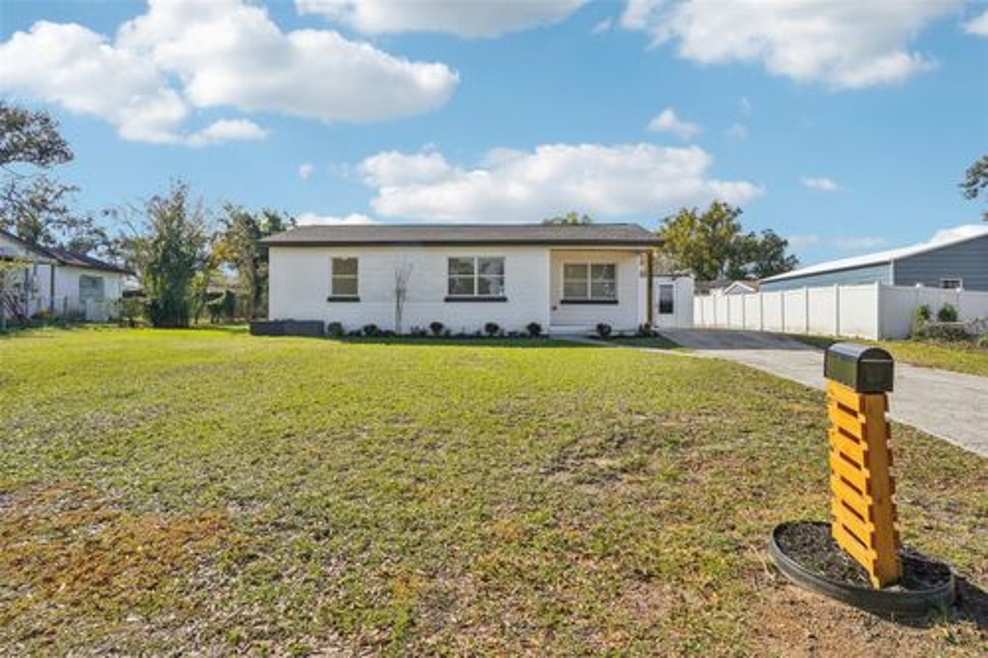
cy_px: 329
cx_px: 494
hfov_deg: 90.0
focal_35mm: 18
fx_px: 494
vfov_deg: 67.3
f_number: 8
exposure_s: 1/250
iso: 100
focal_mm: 12
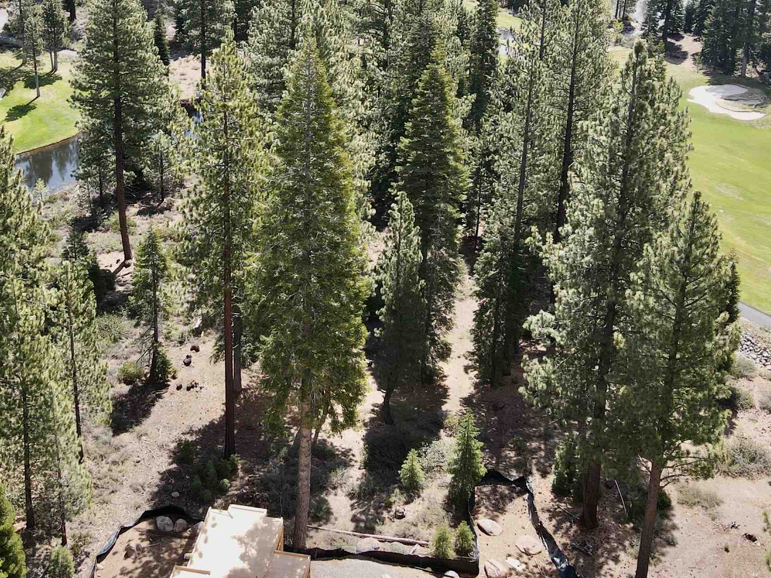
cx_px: 325
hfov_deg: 42.8
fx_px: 980
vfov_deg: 31.5
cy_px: 74
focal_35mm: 44
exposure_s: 1/350
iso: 100
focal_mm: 4.5
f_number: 2.8
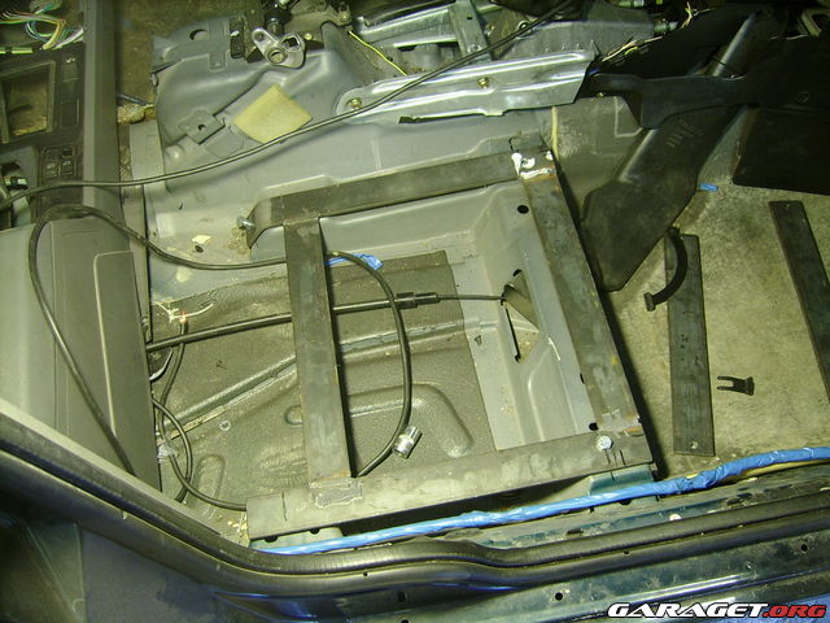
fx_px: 839
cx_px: 415
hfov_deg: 52.6
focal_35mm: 35
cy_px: 312
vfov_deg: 40.7
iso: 100
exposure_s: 1
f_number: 2.8
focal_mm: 5.95
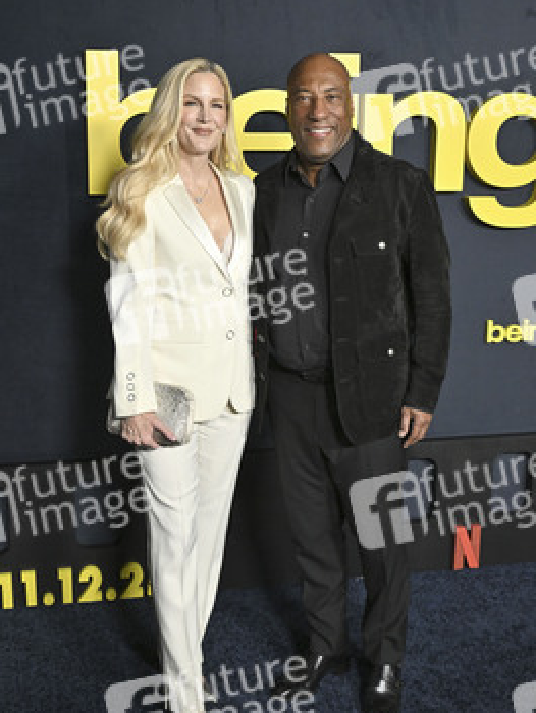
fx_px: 928
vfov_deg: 42.0
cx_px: 269
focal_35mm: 45
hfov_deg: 32.2
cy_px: 399
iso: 2500
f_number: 5.6
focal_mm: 41
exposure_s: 1/320
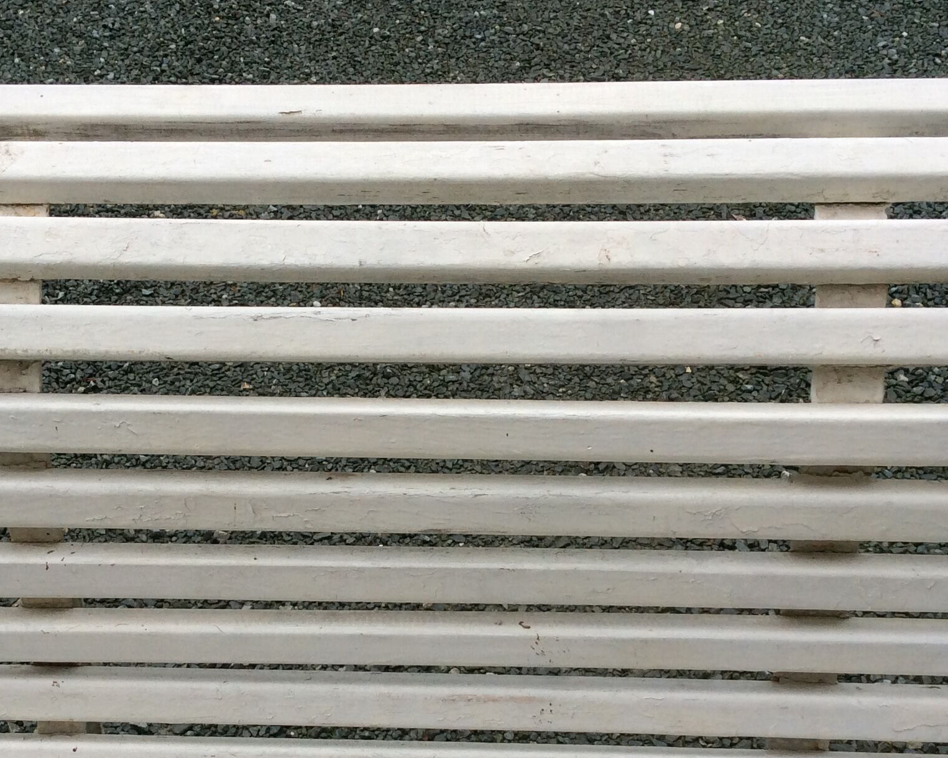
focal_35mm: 53
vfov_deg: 28.3
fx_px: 1487
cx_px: 398
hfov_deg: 35.3
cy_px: 531
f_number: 2.4
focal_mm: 3.3
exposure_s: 1/525
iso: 32
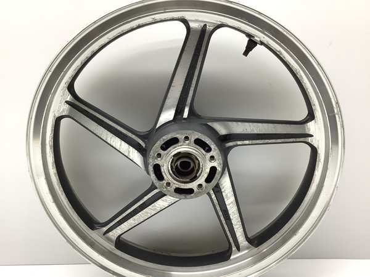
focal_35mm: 31
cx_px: 185
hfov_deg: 58.4
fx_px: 331
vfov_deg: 45.4
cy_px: 138
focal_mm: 3.3
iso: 80
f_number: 2.4
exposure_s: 1/120
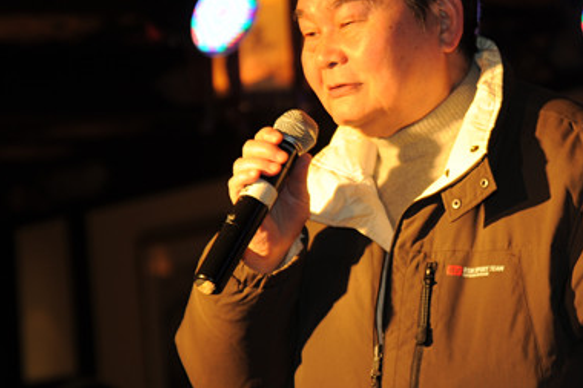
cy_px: 184
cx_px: 425
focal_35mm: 179
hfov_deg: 11.5
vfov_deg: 7.7
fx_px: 2897
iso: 200
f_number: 4
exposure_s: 1/60
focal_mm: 85
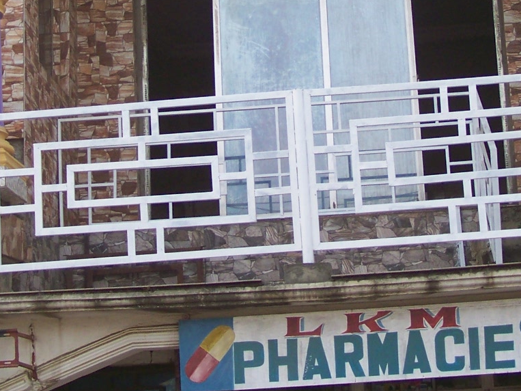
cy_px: 8
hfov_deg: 19.3
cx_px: 268
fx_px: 1535
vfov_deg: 14.3
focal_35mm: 102
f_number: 2.8
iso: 64
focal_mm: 6.3
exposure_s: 1/125
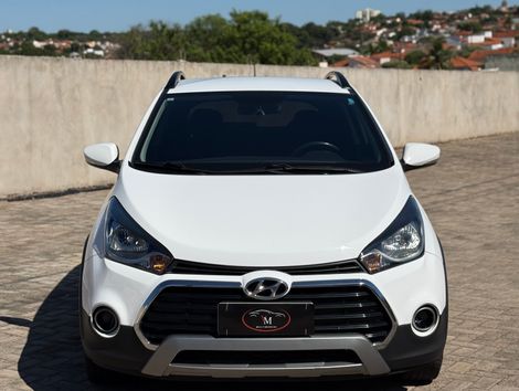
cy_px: 196
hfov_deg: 39.6
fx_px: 721
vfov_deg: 30.3
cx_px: 260
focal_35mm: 48
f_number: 1.78
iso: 50
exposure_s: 1/13333
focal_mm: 6.76
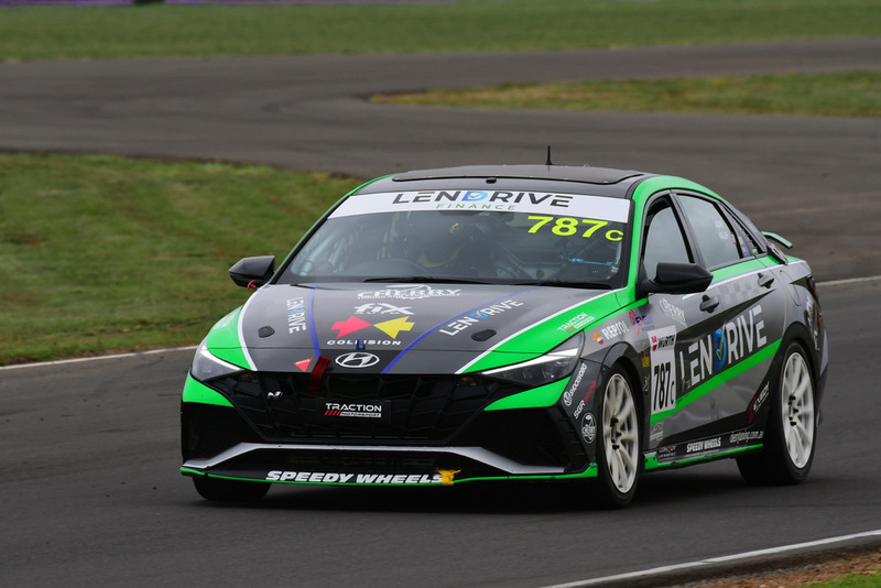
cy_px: 294
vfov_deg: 1.9
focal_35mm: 720
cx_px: 440
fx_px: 17625
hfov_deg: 2.9
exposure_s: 1/640
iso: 400
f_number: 10
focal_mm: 480
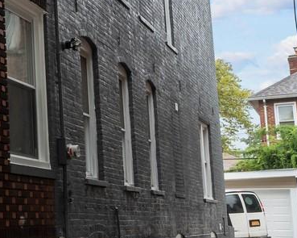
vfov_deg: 21.0
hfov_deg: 20.2
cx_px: -209
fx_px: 642
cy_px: 117
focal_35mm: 73
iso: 500
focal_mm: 14
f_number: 10
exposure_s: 1/125
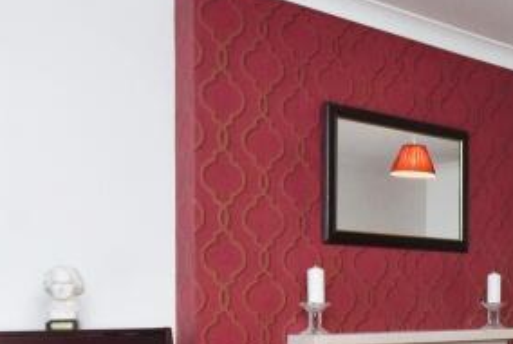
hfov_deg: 33.9
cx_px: 500
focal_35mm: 54
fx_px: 770
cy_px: 336
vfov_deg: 24.1
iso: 1250
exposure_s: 1/30
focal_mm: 10
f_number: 8
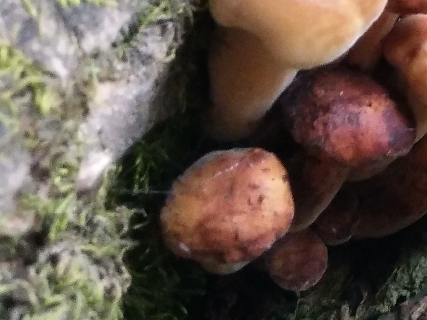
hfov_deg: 15.5
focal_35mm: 101
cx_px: 856
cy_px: -344
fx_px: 1246
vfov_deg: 12.6
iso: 198
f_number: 2.2
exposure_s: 1/33.3
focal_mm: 3.66
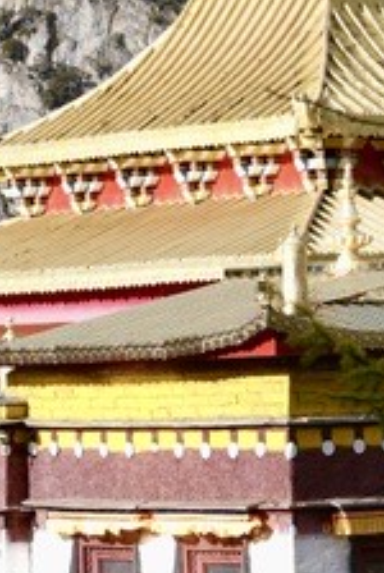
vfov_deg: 7.6
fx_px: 4322
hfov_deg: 5.1
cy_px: 343
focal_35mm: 271
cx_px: -54
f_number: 5
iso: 80
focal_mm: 56
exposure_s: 1/320
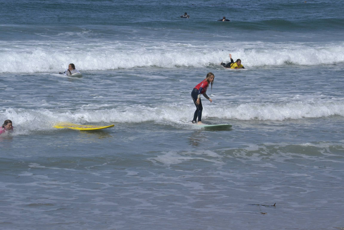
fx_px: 1792
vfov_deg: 7.3
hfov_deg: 11.0
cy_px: 115
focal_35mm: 188
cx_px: 172
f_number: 14
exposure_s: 1/1600
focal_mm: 125
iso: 800
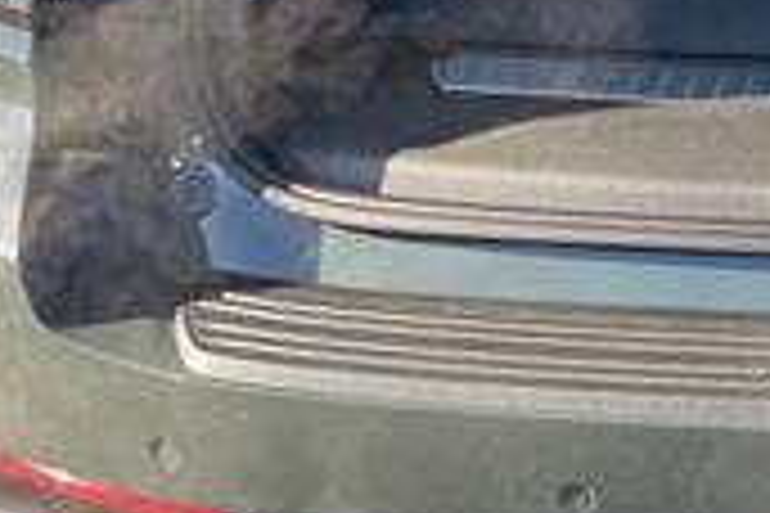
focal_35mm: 101
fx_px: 2160
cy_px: -104
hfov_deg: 18.6
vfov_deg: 13.2
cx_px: 1040
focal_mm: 4.2
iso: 32
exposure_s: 1/121
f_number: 1.6
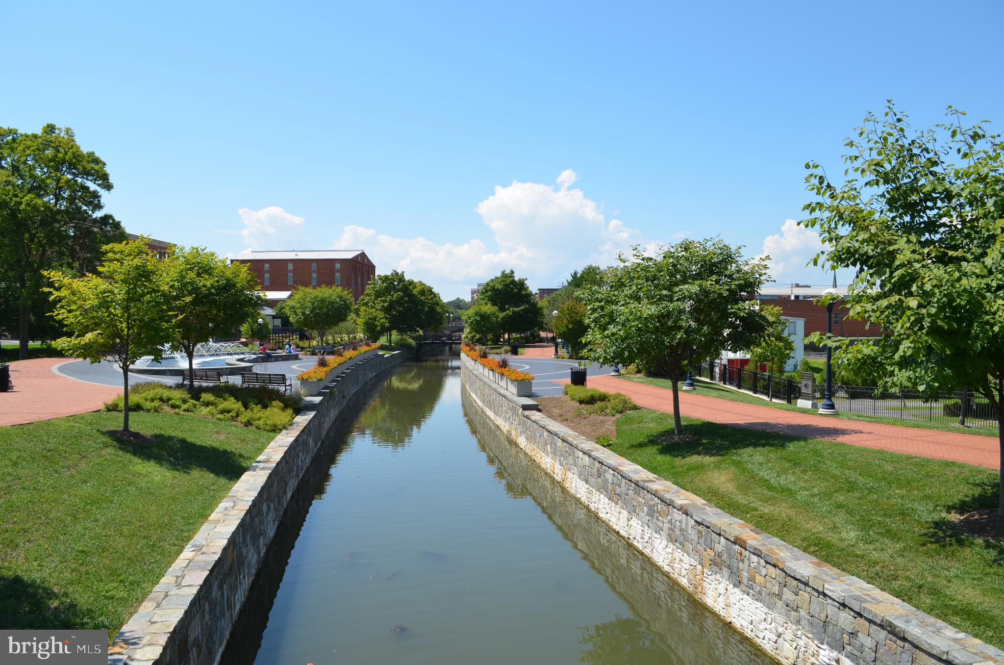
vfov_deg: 47.7
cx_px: 502
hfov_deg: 67.5
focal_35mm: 27
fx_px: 751
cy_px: 332
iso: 100
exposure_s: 1/250
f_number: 8
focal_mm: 18
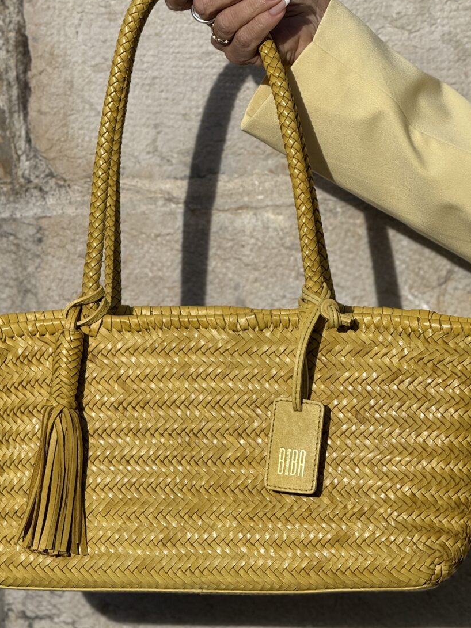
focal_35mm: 169
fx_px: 3067
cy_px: 333
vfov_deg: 11.7
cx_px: 229
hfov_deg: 8.8
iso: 50
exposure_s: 1/2283
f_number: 2.8
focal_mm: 15.66
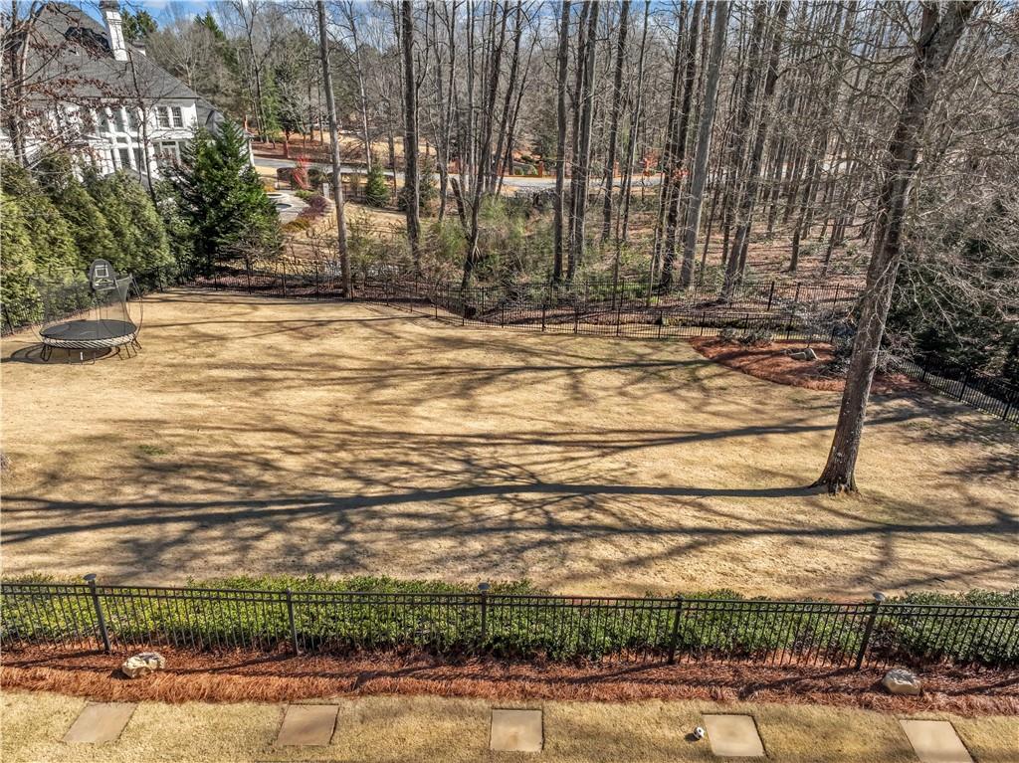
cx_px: 510
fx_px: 706
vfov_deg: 56.8
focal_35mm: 24
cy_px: 382
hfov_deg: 71.6
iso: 200
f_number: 8
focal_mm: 12.29
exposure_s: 1/400
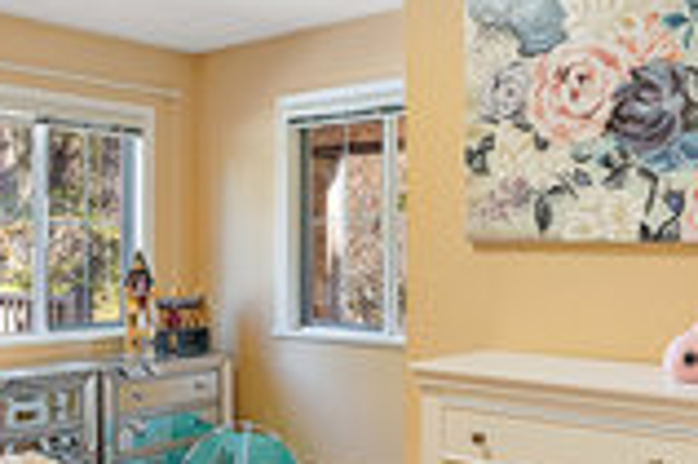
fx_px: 852
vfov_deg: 30.4
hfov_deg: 44.2
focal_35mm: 44
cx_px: 267
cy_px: 234
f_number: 7.1
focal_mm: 16
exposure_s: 1/3
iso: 400
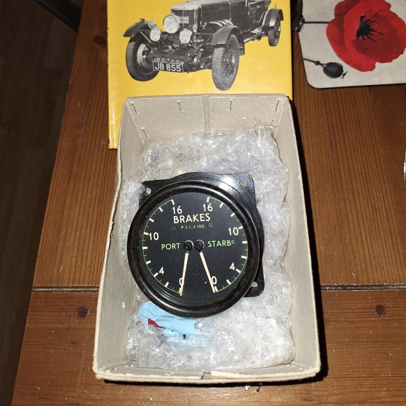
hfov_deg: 57.3
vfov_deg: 55.9
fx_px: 372
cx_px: 204
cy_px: 130
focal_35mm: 28
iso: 25
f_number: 1.8
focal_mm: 5.54
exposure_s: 1/20
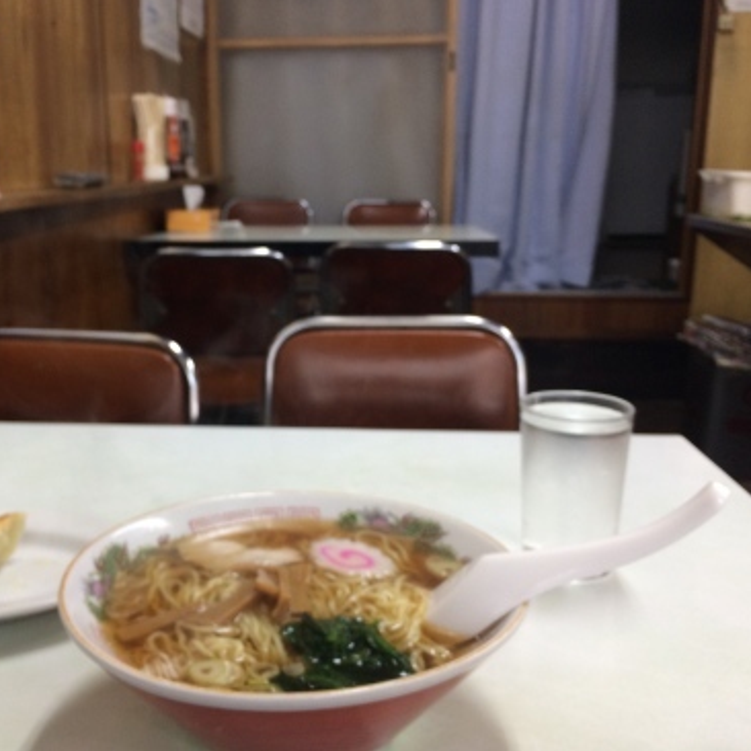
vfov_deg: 47.2
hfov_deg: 46.9
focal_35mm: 35
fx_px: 859
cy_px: 368
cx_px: 295
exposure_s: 1/33
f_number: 2.2
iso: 80
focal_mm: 4.15
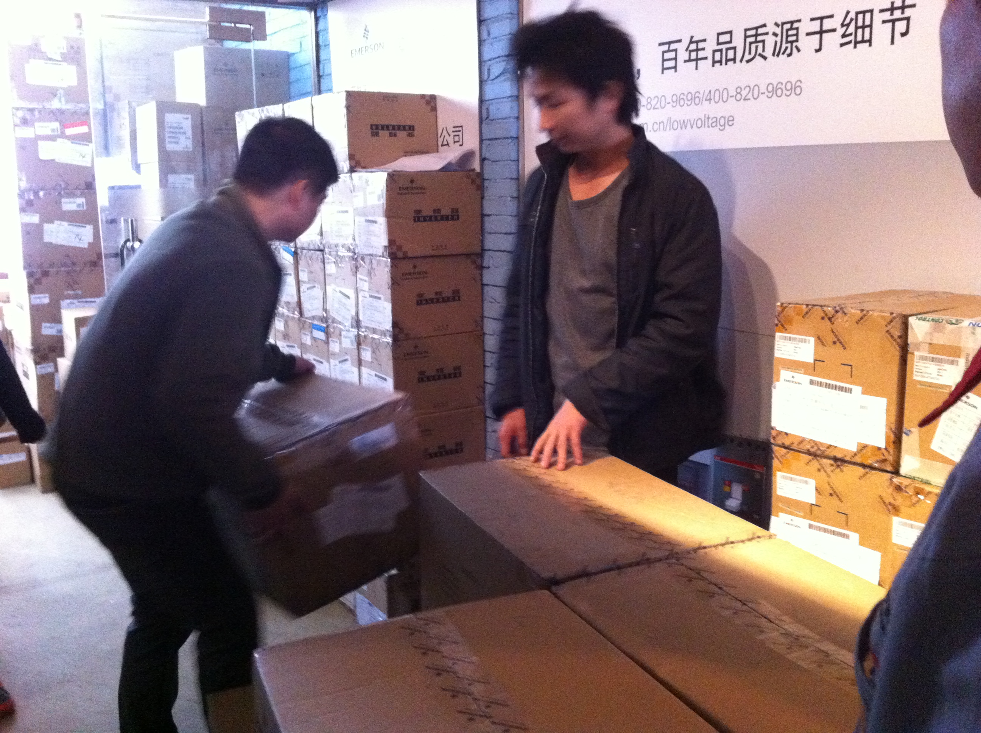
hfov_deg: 52.7
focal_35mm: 35
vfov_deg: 40.6
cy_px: 366
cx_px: 490
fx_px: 990
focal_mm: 3.85
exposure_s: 1/15
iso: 800
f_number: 2.8
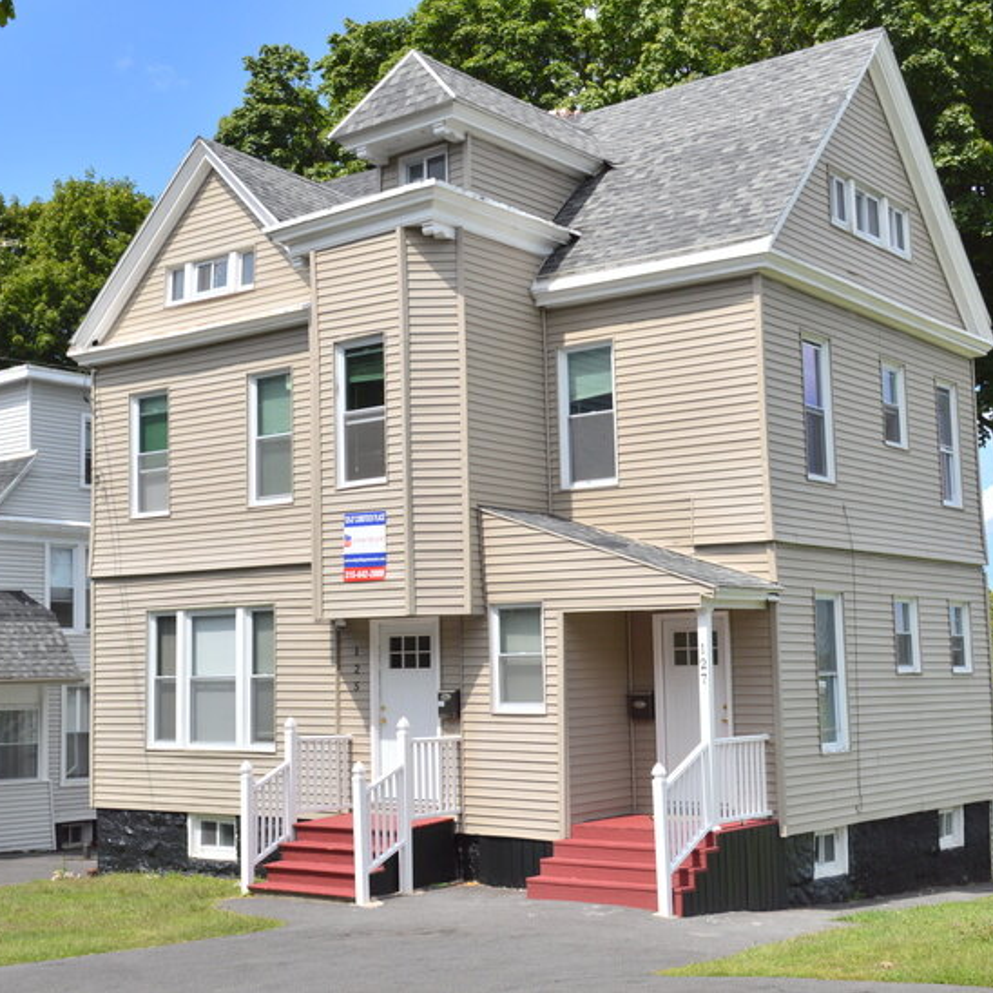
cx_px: 347
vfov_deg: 34.0
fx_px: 1623
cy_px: 496
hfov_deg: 33.8
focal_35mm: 50
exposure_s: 1/320
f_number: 8
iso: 100
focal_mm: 26
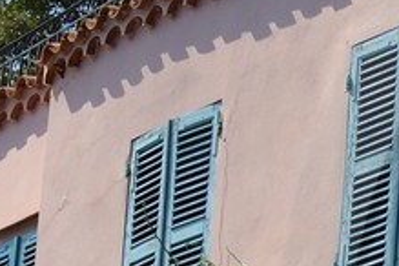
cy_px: 397
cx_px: 1015
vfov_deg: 5.8
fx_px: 2593
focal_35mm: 234
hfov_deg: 8.0
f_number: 13
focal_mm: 32
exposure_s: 1/200
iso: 200
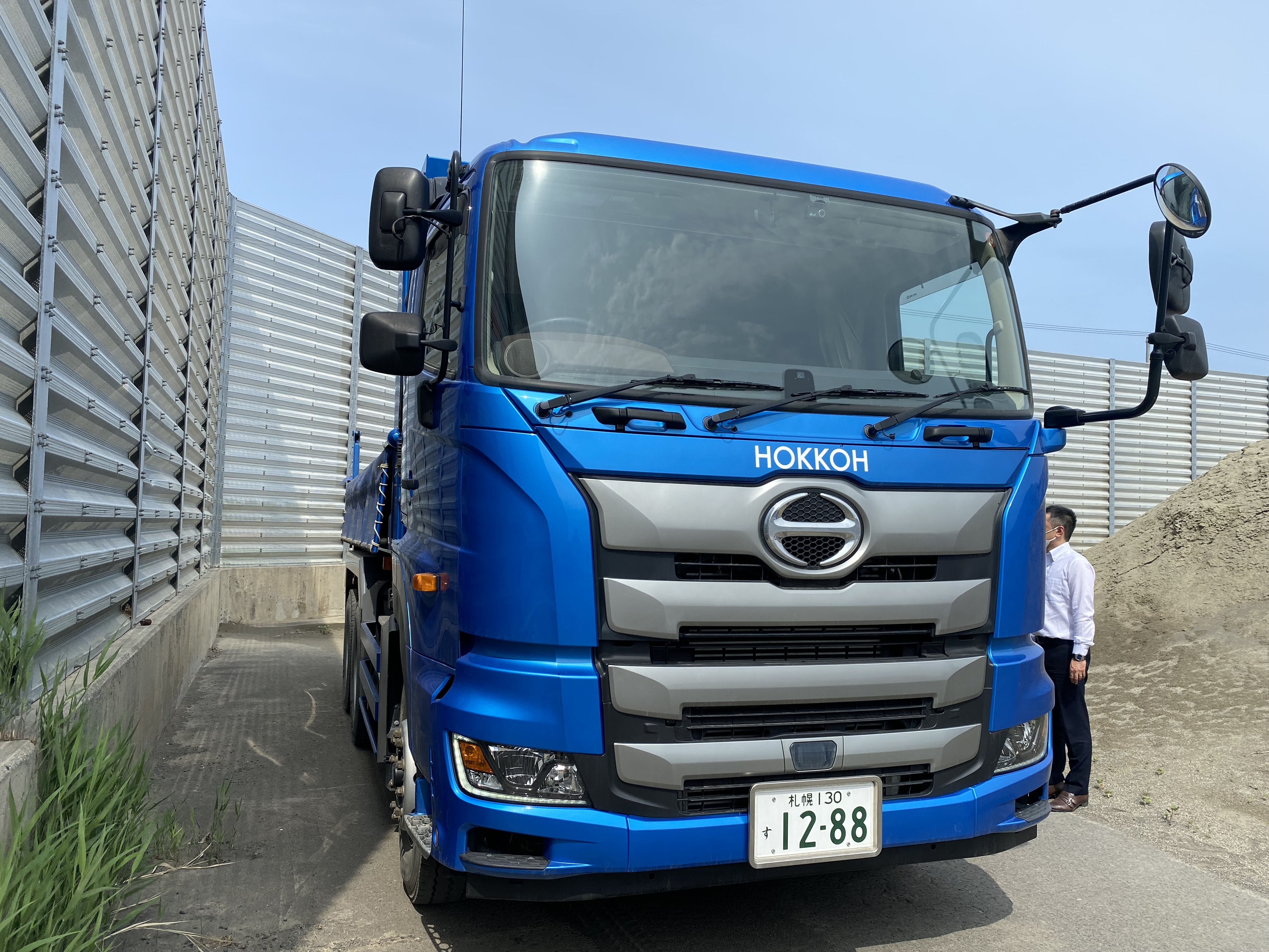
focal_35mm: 26
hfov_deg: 67.3
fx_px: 953
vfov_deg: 53.1
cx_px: 634
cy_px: 476
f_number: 1.8
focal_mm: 4.25
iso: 32
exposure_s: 1/2688
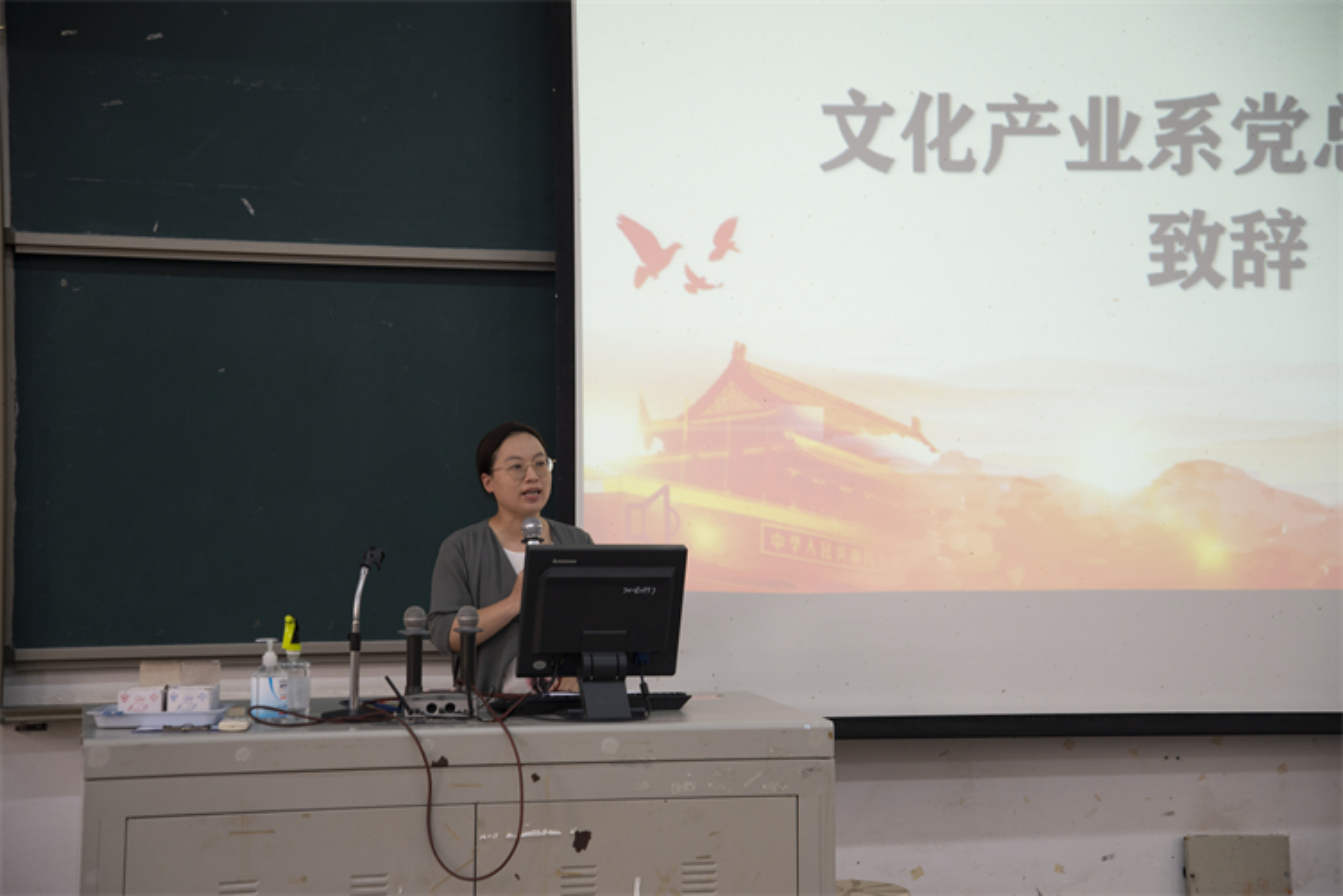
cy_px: 448
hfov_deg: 28.1
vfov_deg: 18.9
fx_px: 2686
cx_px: 672
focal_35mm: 72
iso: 720
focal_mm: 72
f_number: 4.5
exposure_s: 1/60
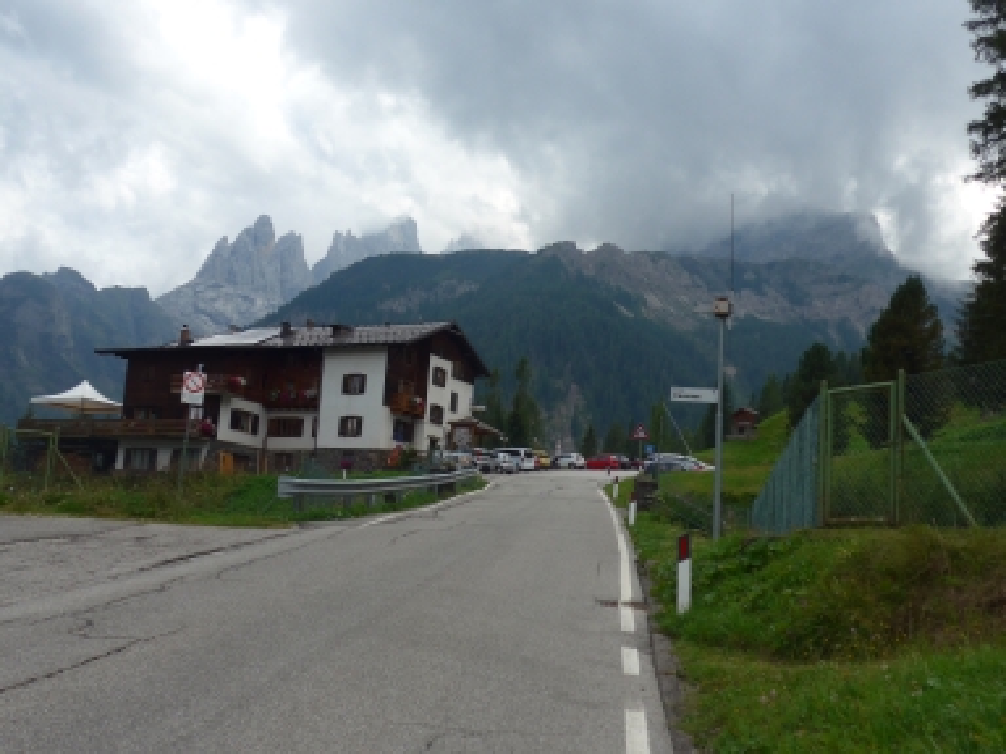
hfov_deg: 45.8
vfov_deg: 35.1
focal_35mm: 41
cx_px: 503
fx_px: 1192
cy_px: 377
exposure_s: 1/1600
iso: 80
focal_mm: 8.4
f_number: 2.8
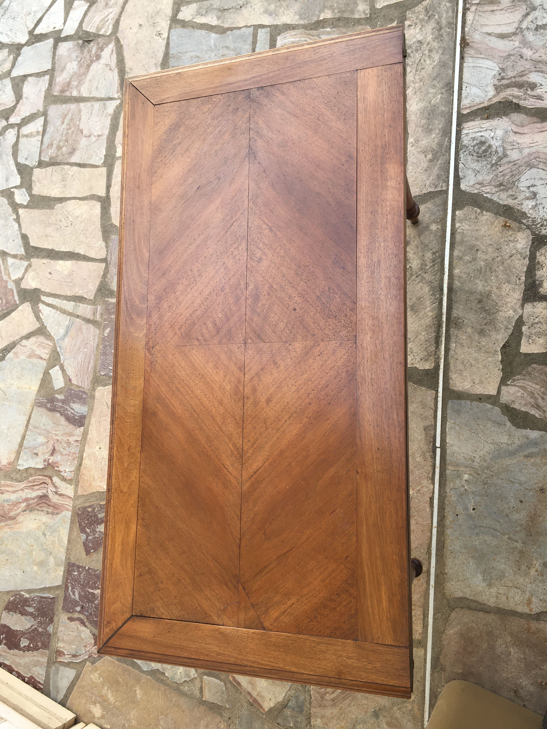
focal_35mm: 29
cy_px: 364
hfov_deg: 48.2
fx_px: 611
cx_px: 274
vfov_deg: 61.7
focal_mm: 4.15
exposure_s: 1/430
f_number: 2.2
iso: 25
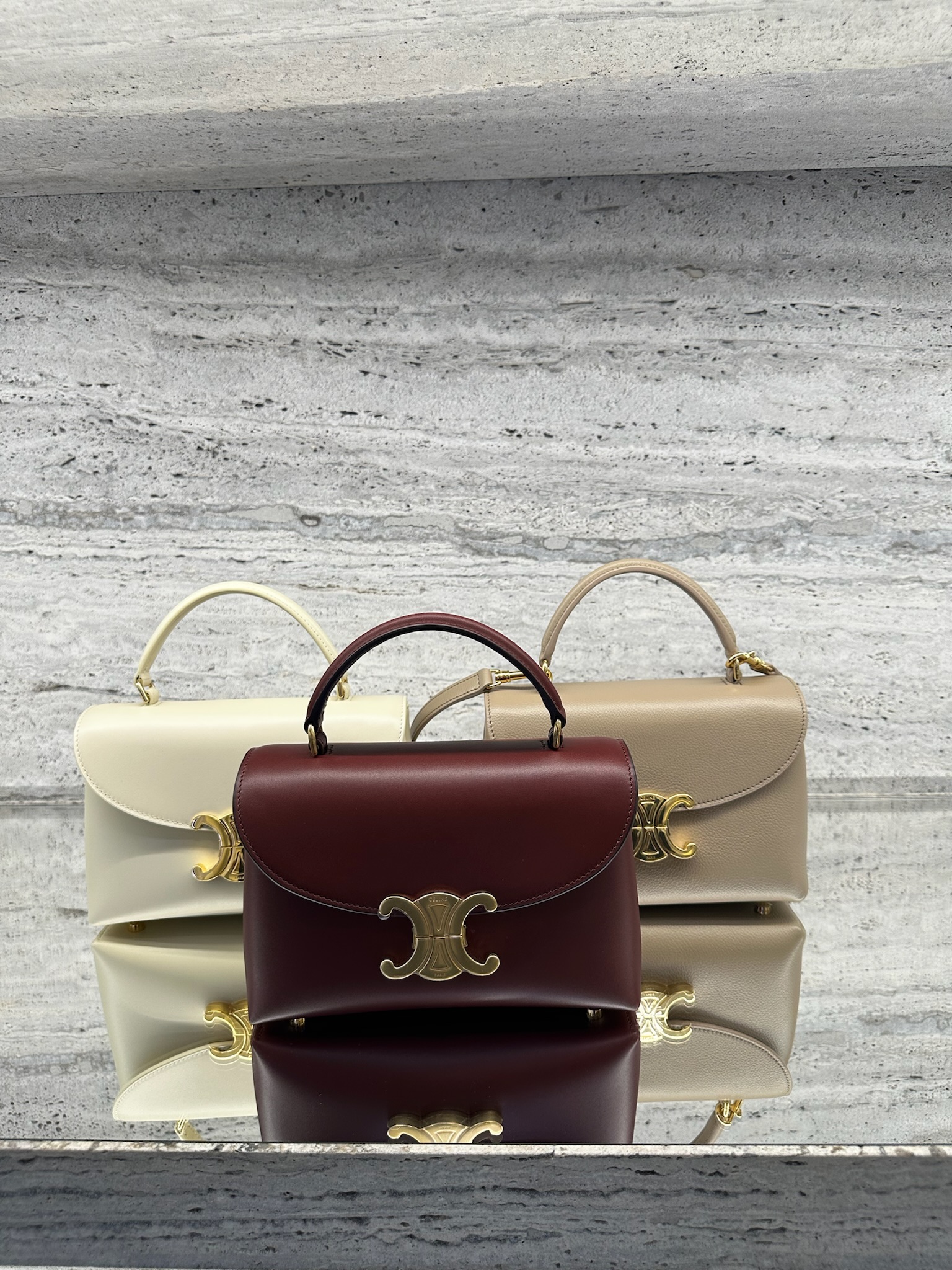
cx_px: 476
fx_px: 880
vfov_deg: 71.6
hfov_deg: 56.8
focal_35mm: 24
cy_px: 635
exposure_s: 1/100
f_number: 1.78
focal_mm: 6.86
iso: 125
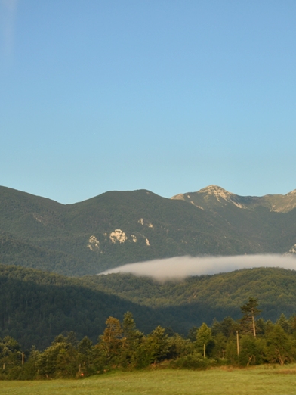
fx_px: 854
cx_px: 225
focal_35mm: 75
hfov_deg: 19.5
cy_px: 199
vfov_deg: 26.0
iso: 200
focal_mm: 34
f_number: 7.1
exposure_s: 1/200
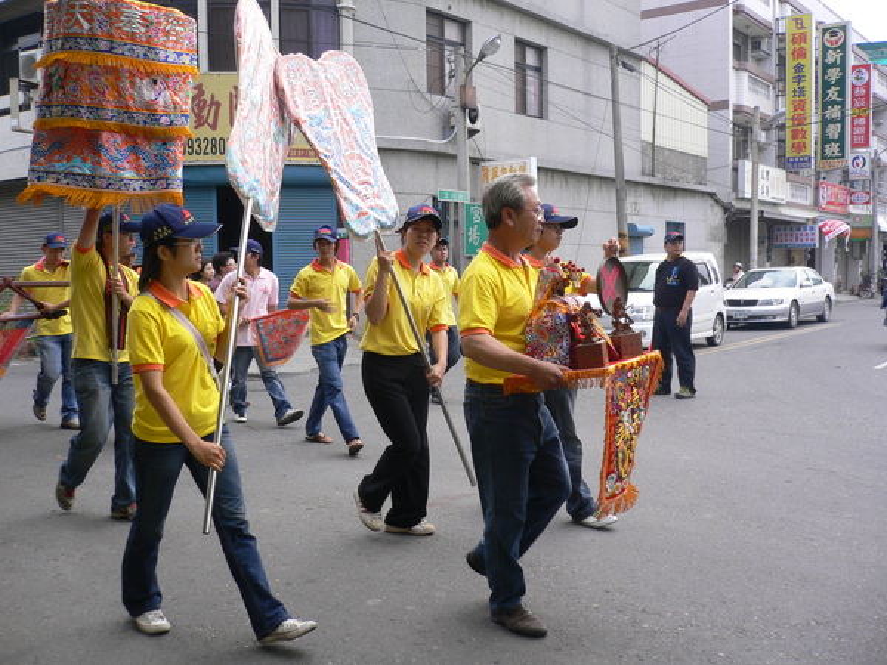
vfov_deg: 40.7
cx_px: 444
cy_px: 332
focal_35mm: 35
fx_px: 897
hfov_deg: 52.6
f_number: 2.8
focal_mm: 5.8
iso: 80
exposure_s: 1/200
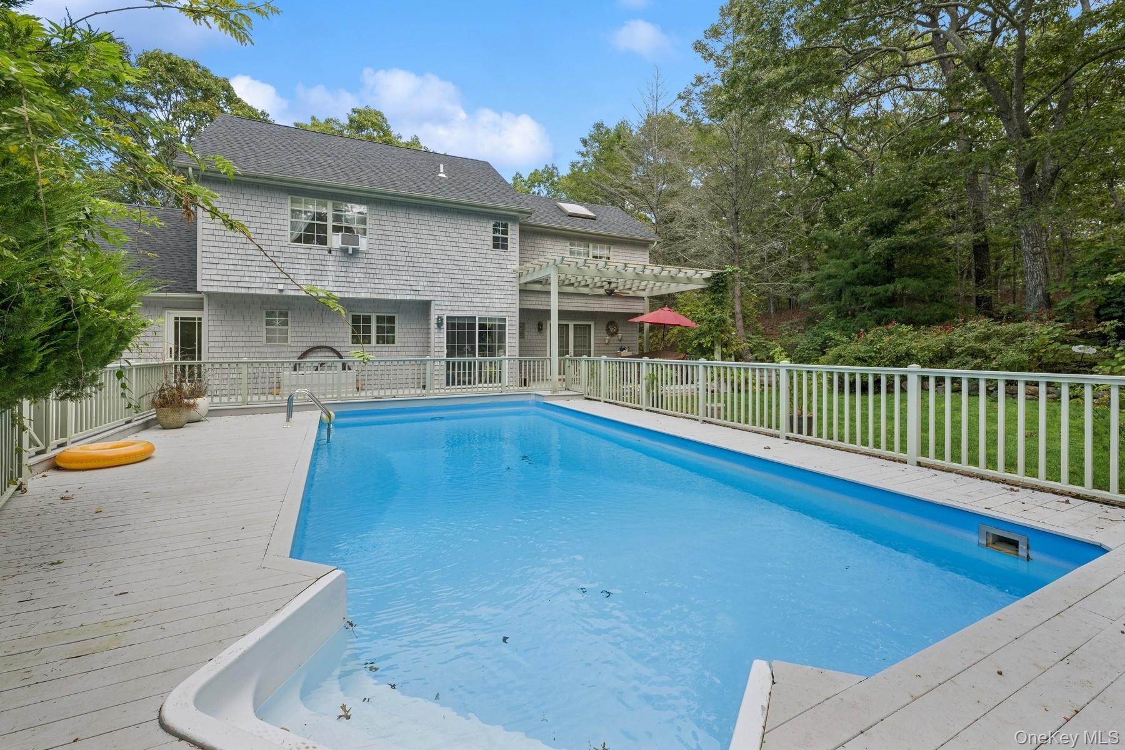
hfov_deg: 104.3
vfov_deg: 81.2
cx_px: 562
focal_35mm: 14
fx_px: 437
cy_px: 375
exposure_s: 1/250
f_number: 8
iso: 500
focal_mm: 14
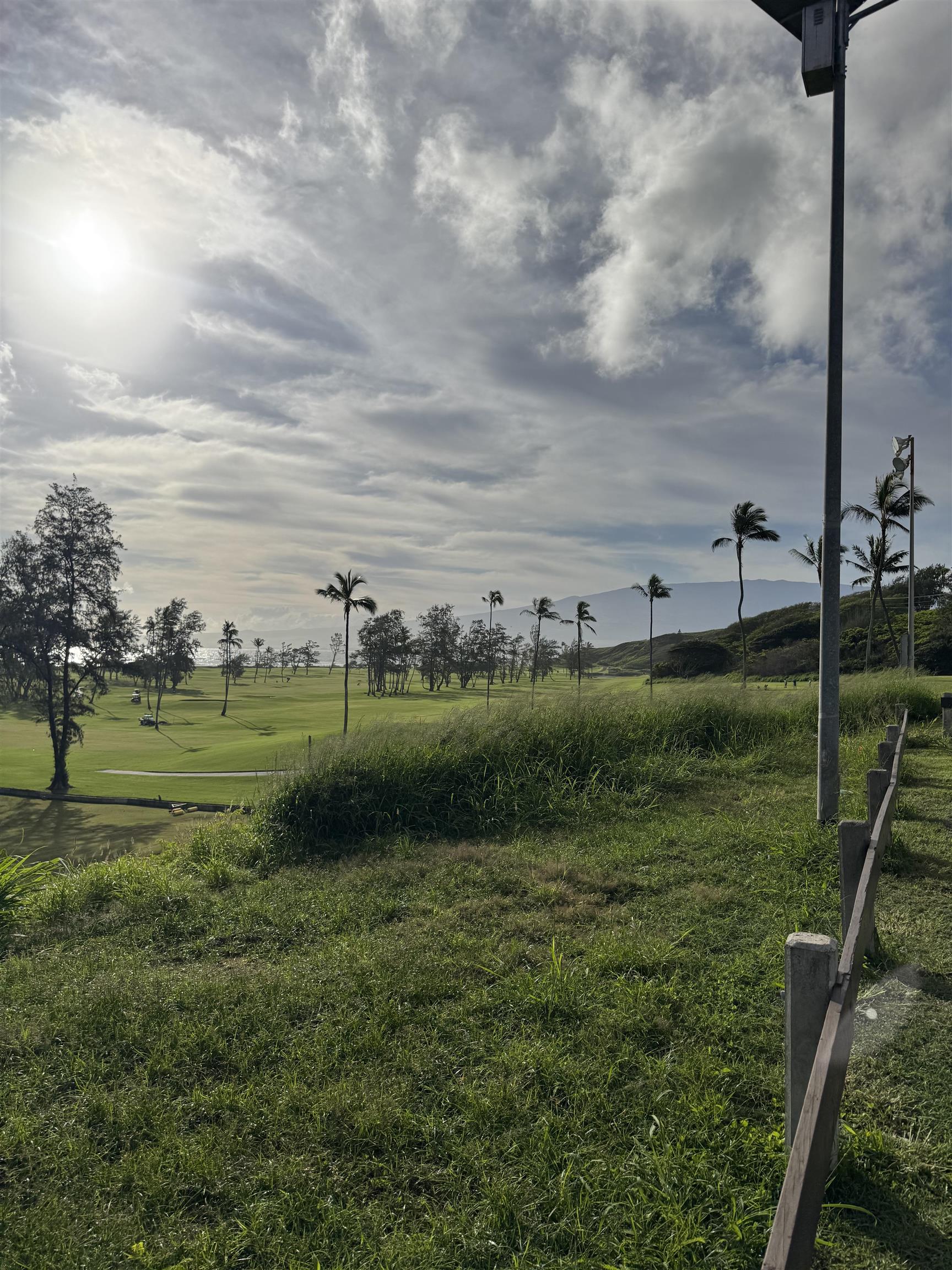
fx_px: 880
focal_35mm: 24
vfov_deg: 71.6
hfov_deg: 56.8
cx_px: 476
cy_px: 635
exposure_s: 1/20000
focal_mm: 6.76
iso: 50
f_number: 1.78
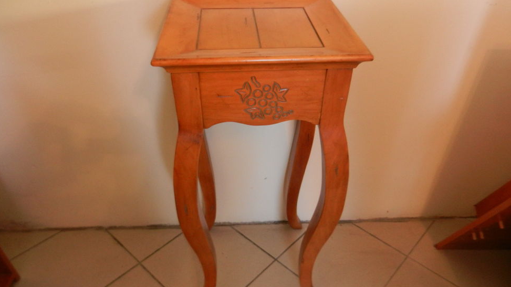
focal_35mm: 28
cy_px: 166
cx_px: 260
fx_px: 379
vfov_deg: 41.4
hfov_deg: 67.9
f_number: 3.5
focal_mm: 4.5
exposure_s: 1/10
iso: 400
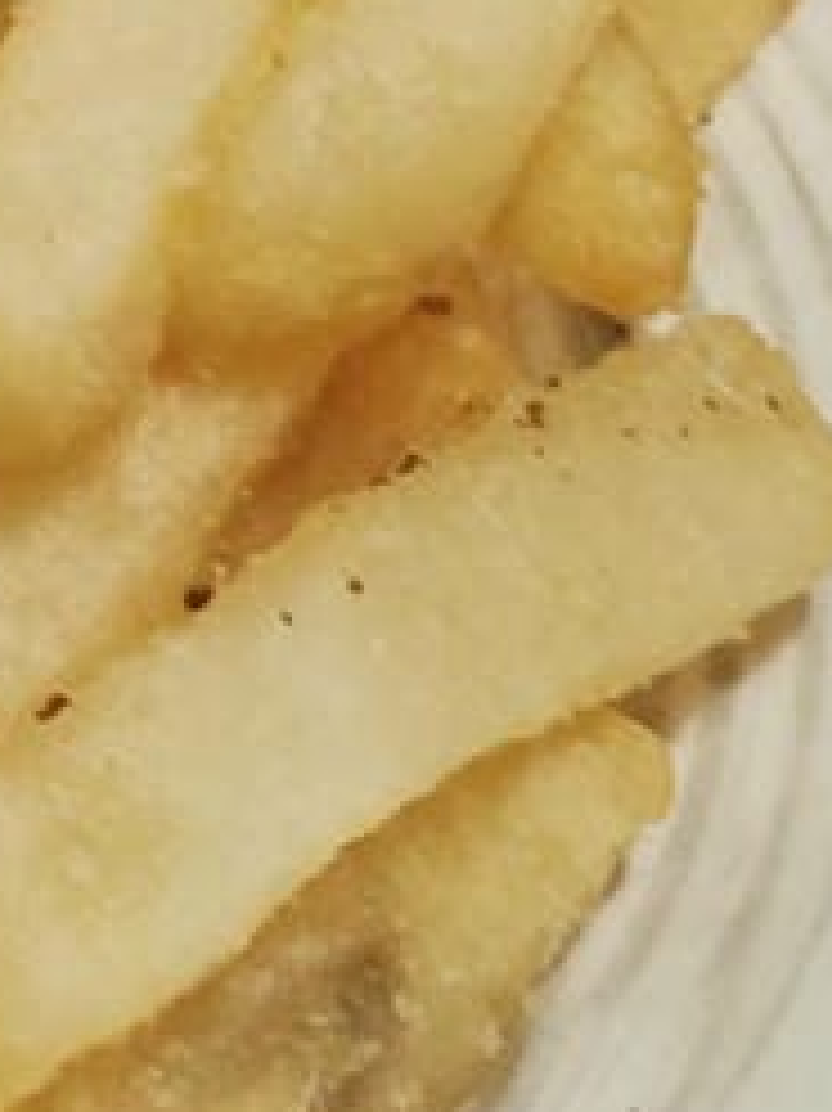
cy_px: 396
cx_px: -967
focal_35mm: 107
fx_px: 3432
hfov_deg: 11.9
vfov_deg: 18.3
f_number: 1.8
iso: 200
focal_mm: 2.03
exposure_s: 1/40
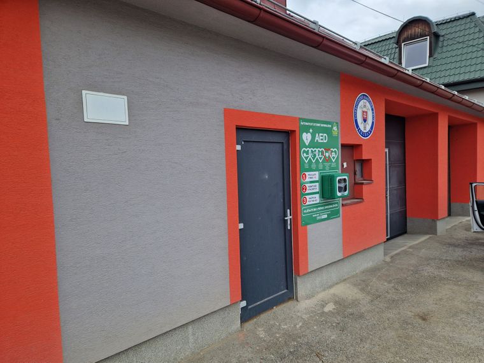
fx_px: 322
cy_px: 182
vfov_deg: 58.9
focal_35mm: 23
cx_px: 242
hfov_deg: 73.9
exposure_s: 1/469
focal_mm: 5.4
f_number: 1.8
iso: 50
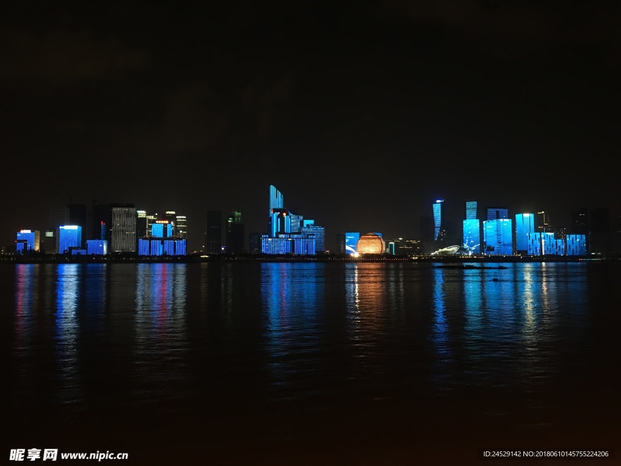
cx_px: 310
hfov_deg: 61.7
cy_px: 233
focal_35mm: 29
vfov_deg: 48.2
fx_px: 520
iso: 80
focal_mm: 4.15
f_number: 2.2
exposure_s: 1/4
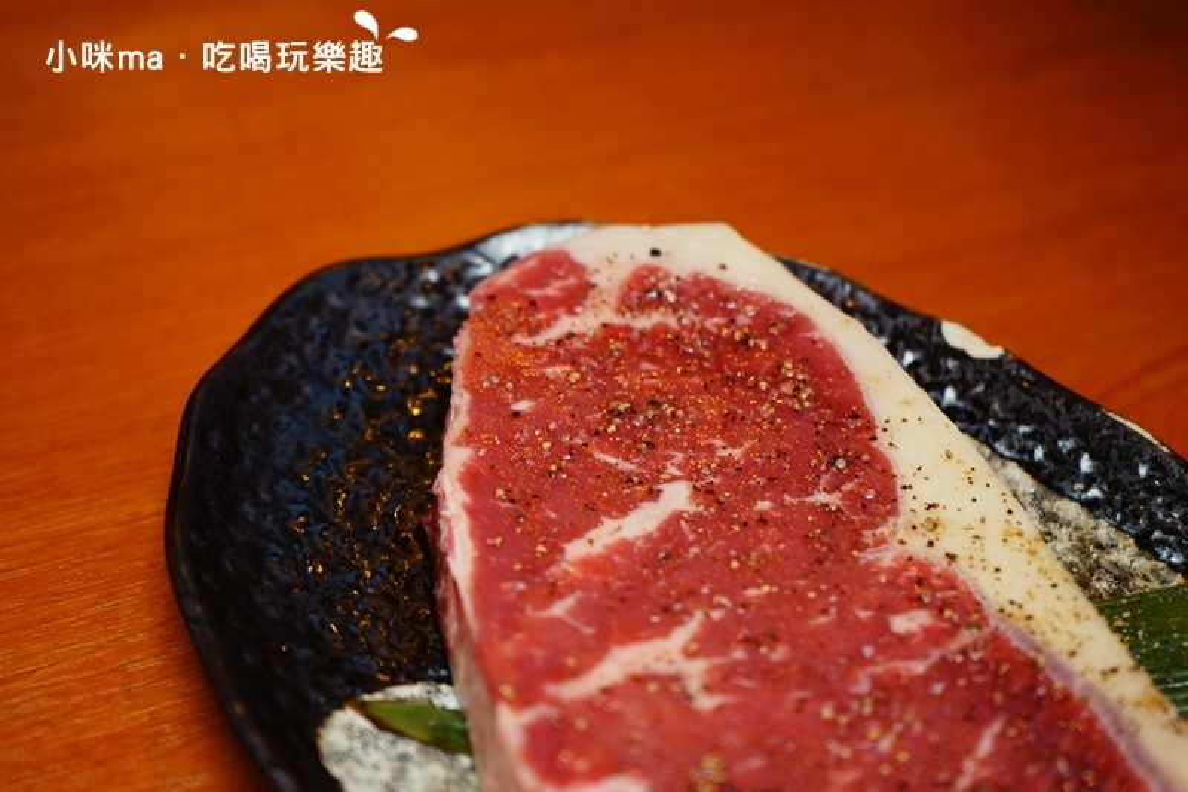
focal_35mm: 56
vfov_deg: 24.2
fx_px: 1848
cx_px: 594
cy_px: 396
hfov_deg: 35.6
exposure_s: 1/60
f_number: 5
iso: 1600
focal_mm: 56
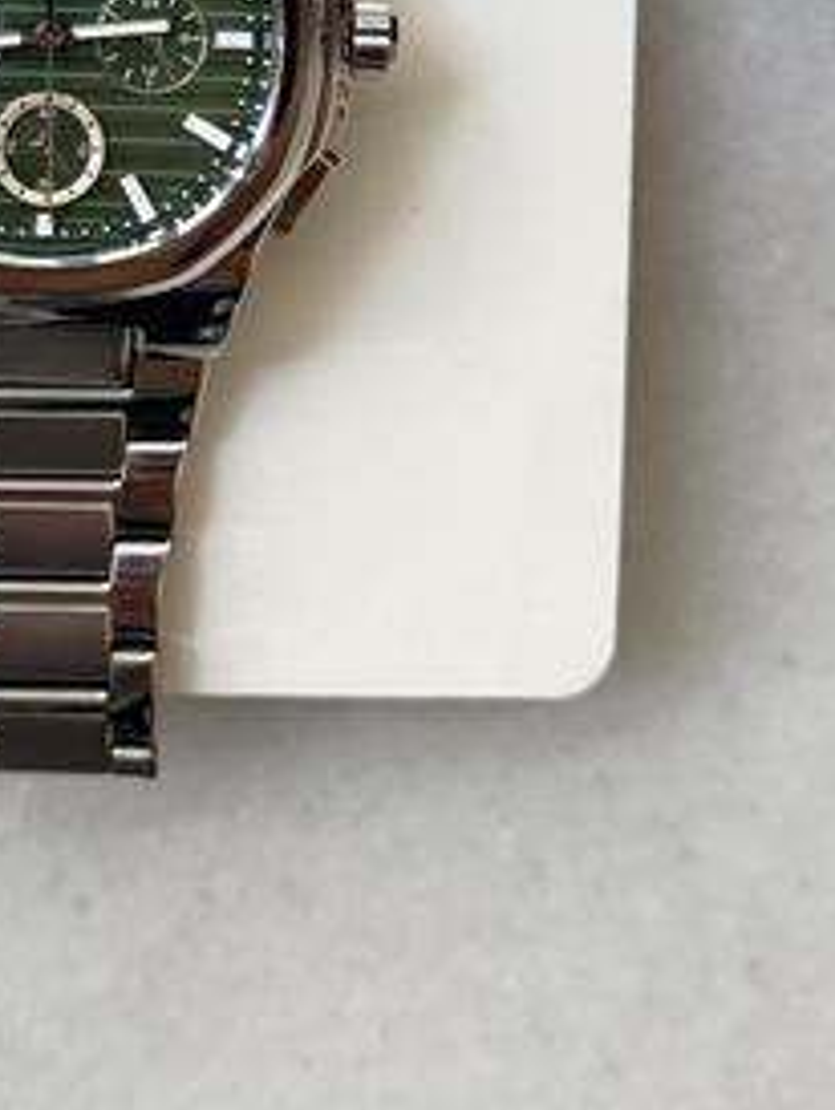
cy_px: 109
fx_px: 2248
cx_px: 85
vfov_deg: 26.8
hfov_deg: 20.6
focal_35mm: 70
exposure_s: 1/121
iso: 160
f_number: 1.78
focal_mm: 6.76
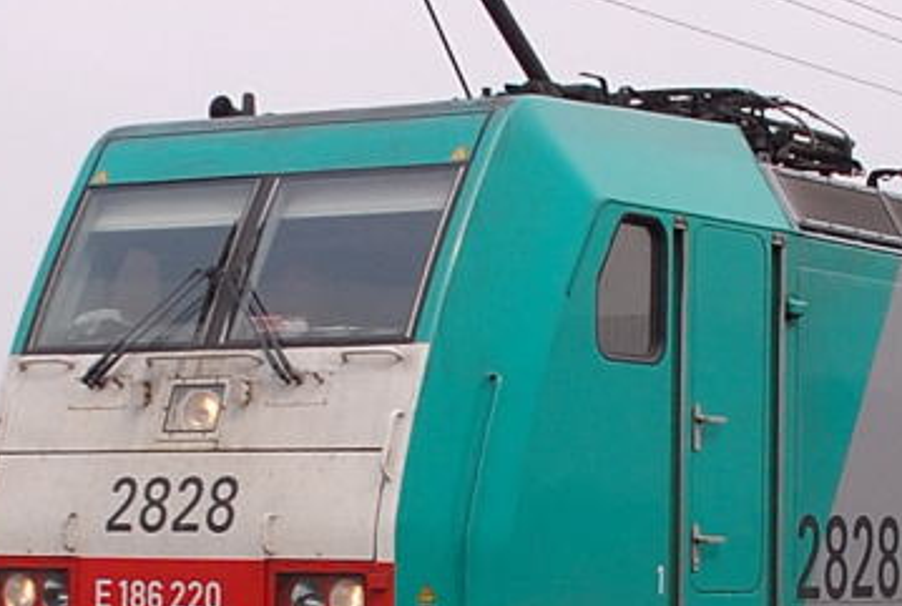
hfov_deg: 26.3
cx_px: 450
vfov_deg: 17.8
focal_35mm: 77
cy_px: 312
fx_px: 1933
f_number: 8
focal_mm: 18
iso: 400
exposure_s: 1/640
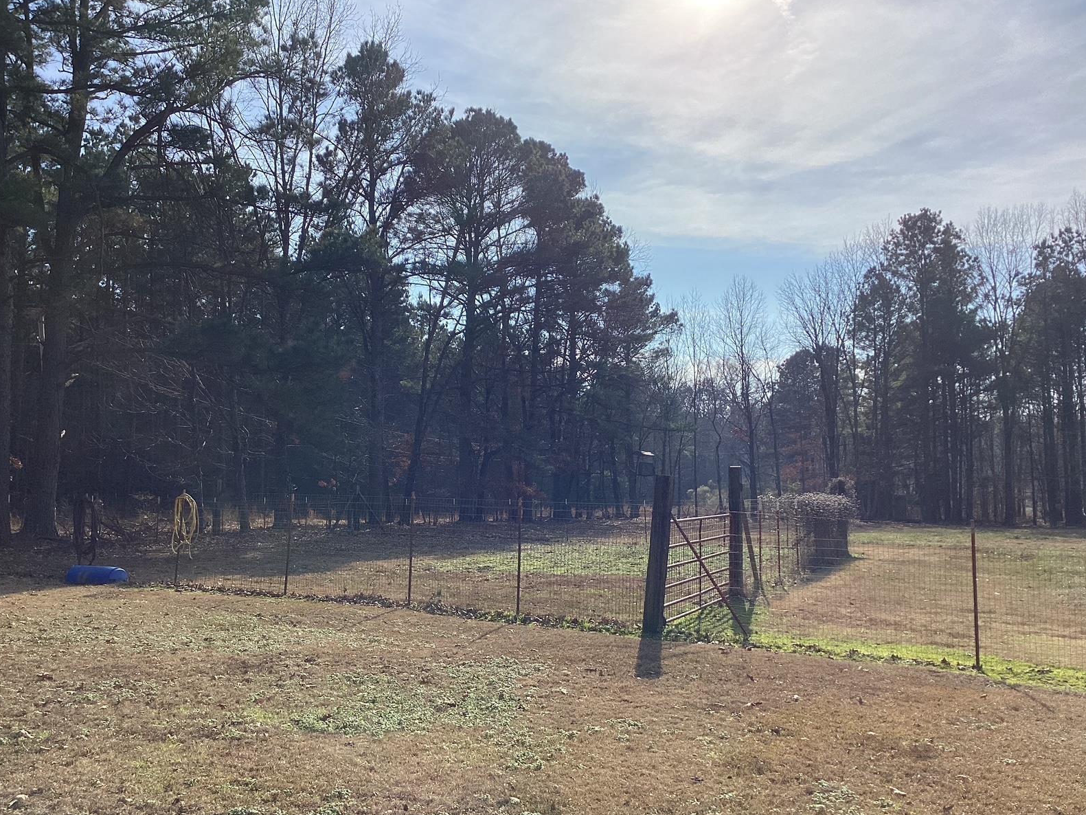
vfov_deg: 44.2
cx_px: 554
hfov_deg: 56.8
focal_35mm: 32
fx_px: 1004
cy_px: 414
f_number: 2.4
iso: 25
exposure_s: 1/2469
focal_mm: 3.3
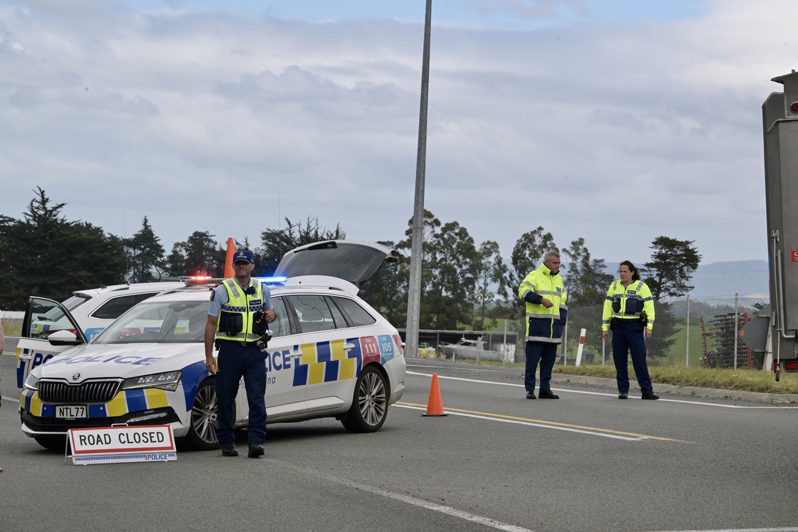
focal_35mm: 140
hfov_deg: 14.7
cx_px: 399
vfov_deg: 9.8
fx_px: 3102
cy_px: 266
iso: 640
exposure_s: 1/500
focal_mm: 140
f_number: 14
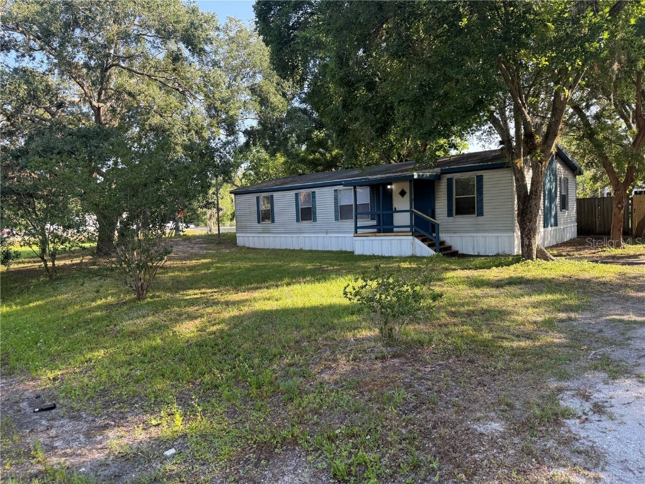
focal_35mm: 24
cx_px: 322
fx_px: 447
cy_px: 242
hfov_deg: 71.6
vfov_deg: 56.8
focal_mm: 6.76
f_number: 1.78
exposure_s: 1/602
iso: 100
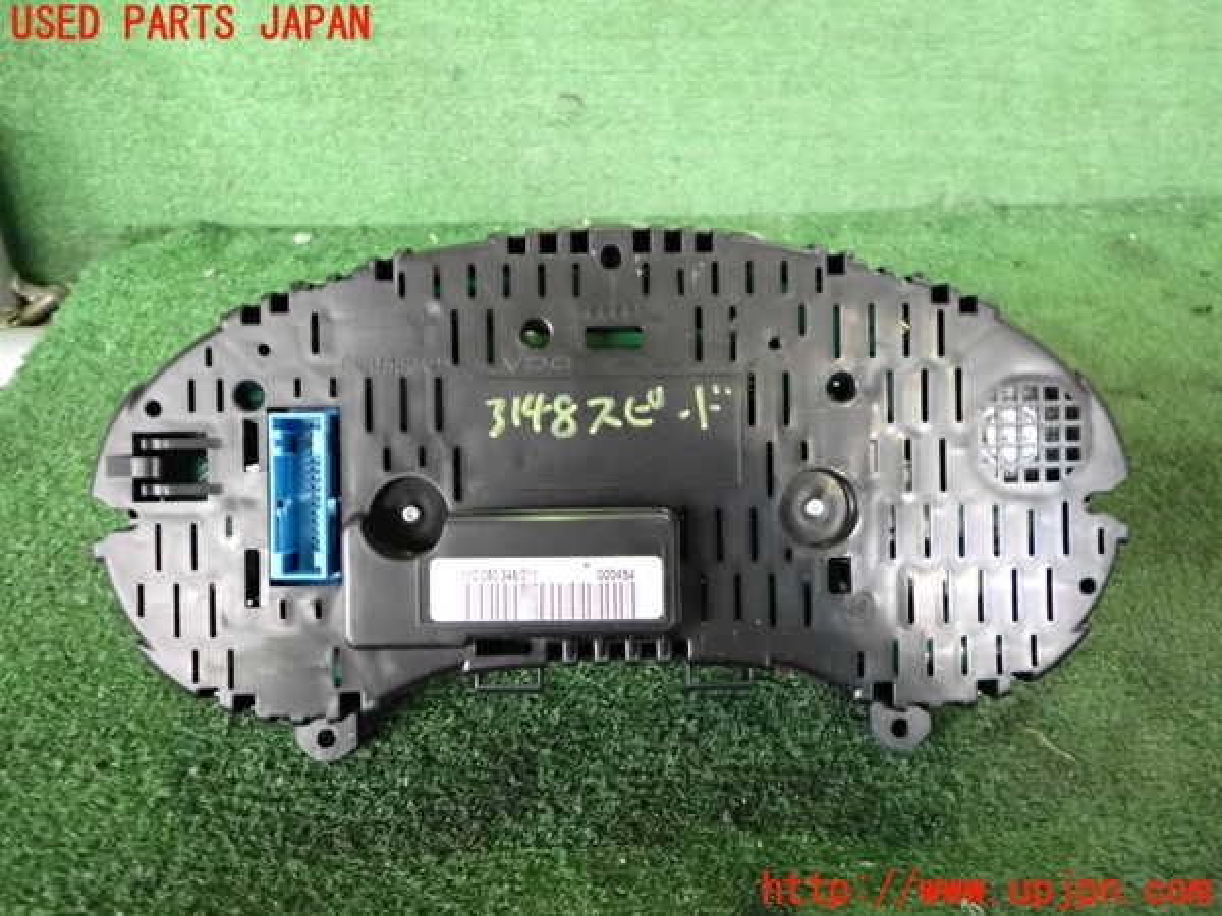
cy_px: 458
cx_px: 611
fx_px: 1059
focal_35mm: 30
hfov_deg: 60.0
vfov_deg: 46.8
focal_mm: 5.4
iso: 3200
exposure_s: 1/200
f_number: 2.3
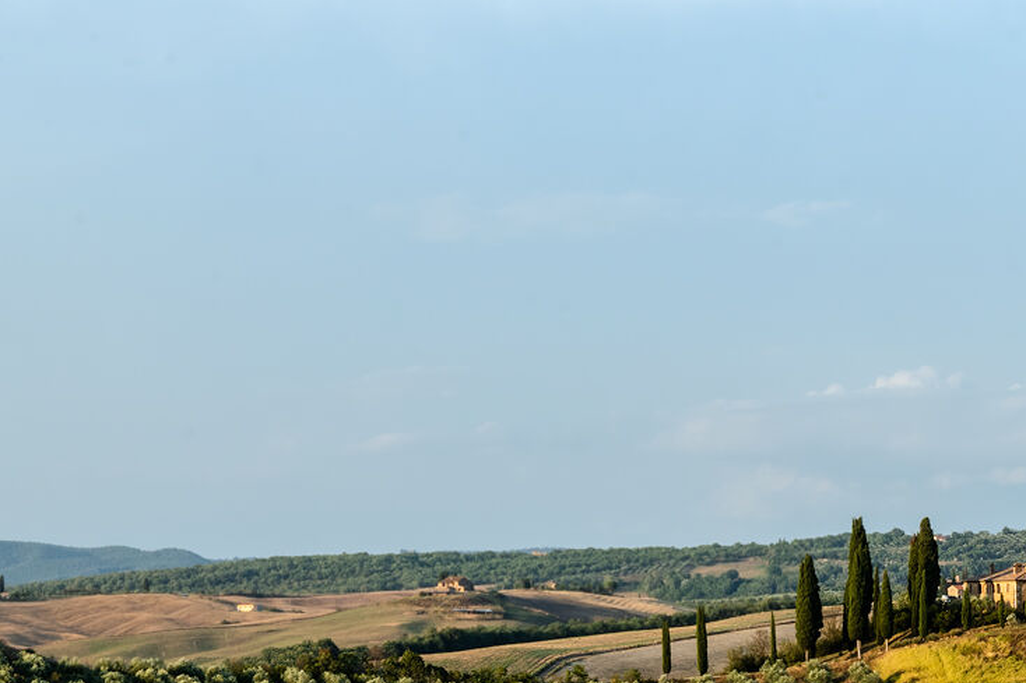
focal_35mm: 157
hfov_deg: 13.0
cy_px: 1092
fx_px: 4473
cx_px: 973
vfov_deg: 8.5
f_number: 18
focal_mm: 48
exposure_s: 1/20
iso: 100
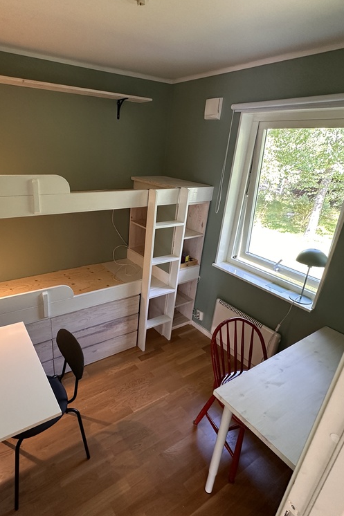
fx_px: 287
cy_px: 256
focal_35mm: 20
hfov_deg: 61.2
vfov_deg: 84.0
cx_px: 132
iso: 250
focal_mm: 2.22
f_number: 2.2
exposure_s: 1/100
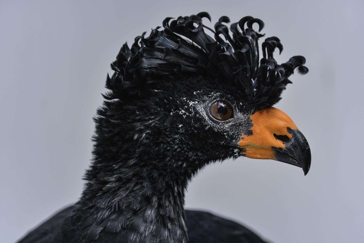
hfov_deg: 7.0
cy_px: 122
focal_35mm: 292
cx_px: 182
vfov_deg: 4.7
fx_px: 2957
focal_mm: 195
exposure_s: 1/160
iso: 180
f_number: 5
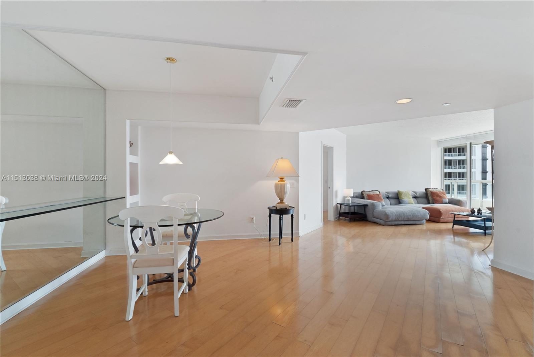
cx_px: 267
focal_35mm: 16
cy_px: 178
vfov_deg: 73.8
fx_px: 237
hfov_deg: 96.7
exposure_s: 1/25
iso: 1250
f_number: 11
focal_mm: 16
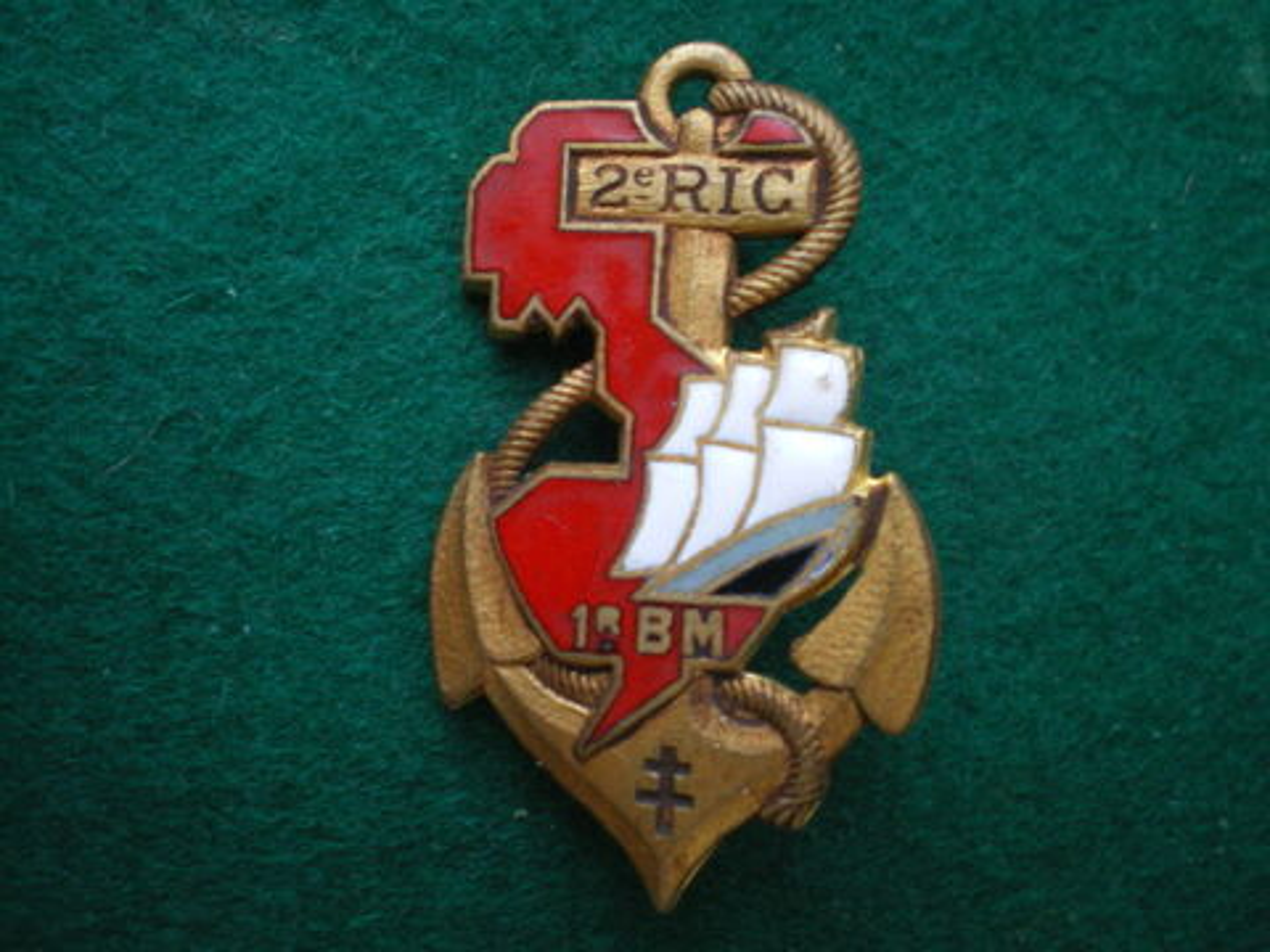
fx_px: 1394
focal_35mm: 38
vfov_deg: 37.7
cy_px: 476
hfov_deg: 49.0
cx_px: 635
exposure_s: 1/50
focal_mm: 6.3
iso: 250
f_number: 3.1
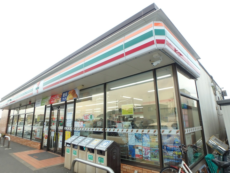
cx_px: 115
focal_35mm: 21
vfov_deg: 63.4
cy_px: 86
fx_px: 140
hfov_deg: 79.0
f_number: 3.5
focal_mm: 3.7
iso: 125
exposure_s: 1/60
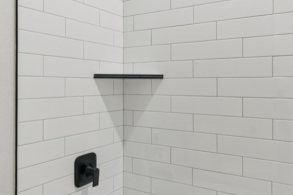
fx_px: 277
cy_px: 86
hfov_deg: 55.7
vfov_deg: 38.8
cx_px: 134
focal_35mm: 34
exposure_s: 1/8
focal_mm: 14
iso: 160
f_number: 8
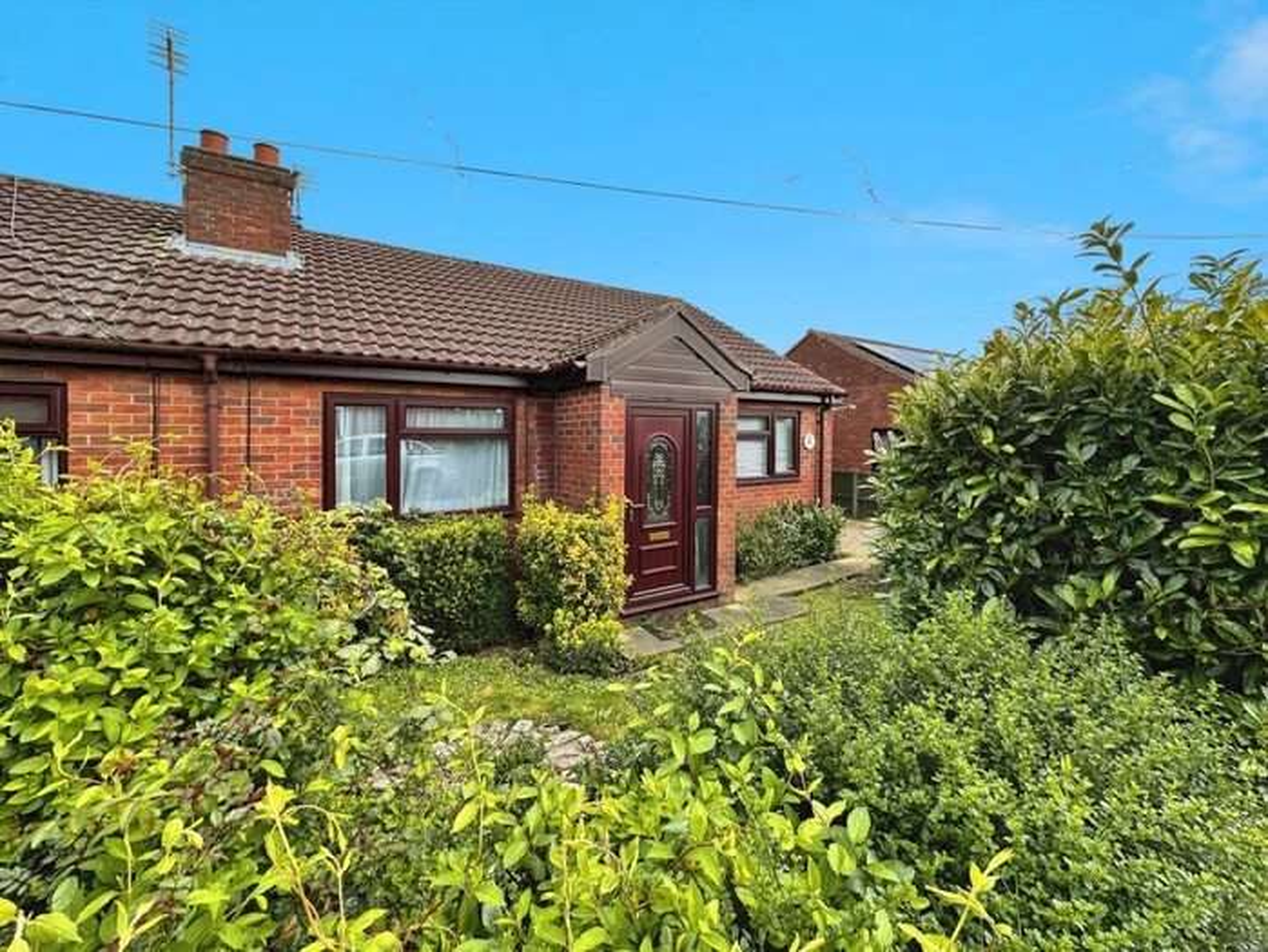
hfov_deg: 102.0
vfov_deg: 85.7
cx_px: 634
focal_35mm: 14
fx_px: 513
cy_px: 476
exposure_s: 1/373
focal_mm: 2.22
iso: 40
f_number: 2.2
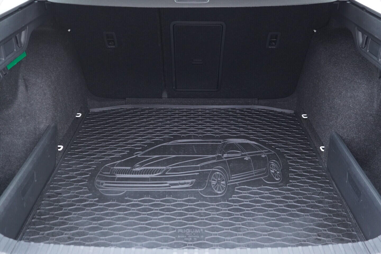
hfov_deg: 53.1
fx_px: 381
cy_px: 127
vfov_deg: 36.9
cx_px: 190
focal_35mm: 36
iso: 1000
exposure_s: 1/40
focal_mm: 24
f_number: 2.8
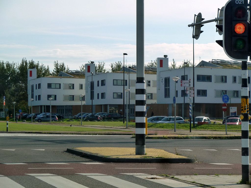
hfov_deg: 16.6
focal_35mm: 119
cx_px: 126
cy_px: 94
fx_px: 862
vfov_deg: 12.4
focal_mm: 19.5
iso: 125
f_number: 5
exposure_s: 1/500
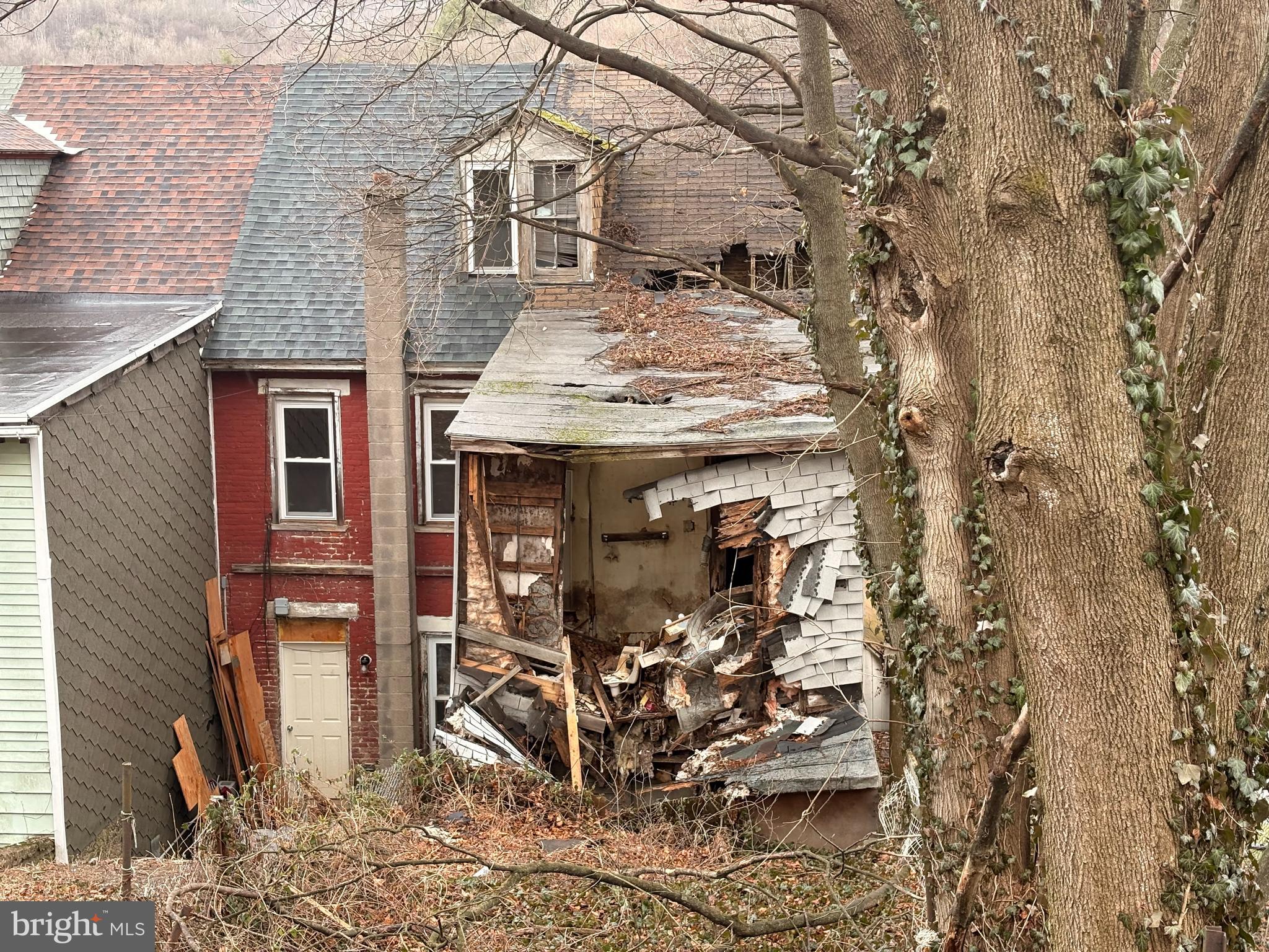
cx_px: 634
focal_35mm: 52
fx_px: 1906
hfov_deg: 36.8
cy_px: 476
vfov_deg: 28.0
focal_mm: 5.96
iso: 50
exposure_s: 1/252
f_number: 1.6
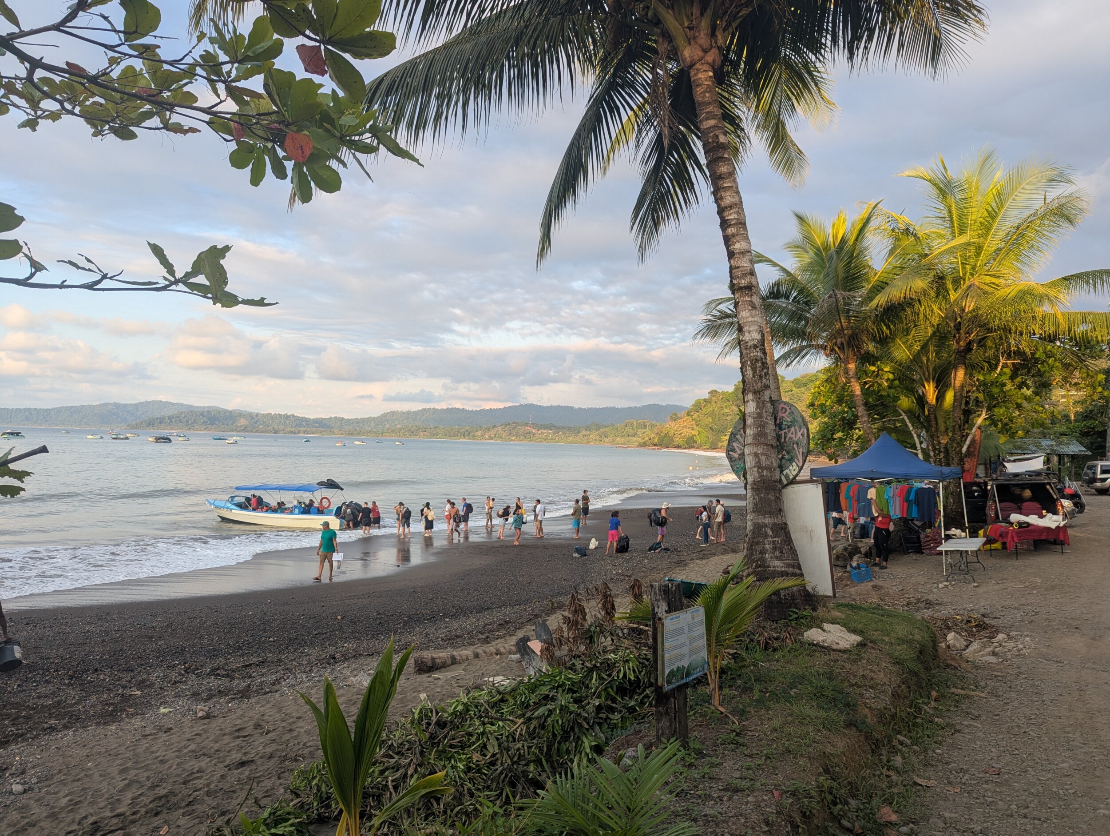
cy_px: 418
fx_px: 771
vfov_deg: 56.9
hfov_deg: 71.5
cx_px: 555
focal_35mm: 24
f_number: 1.85
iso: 46
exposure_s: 1/418
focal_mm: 6.81
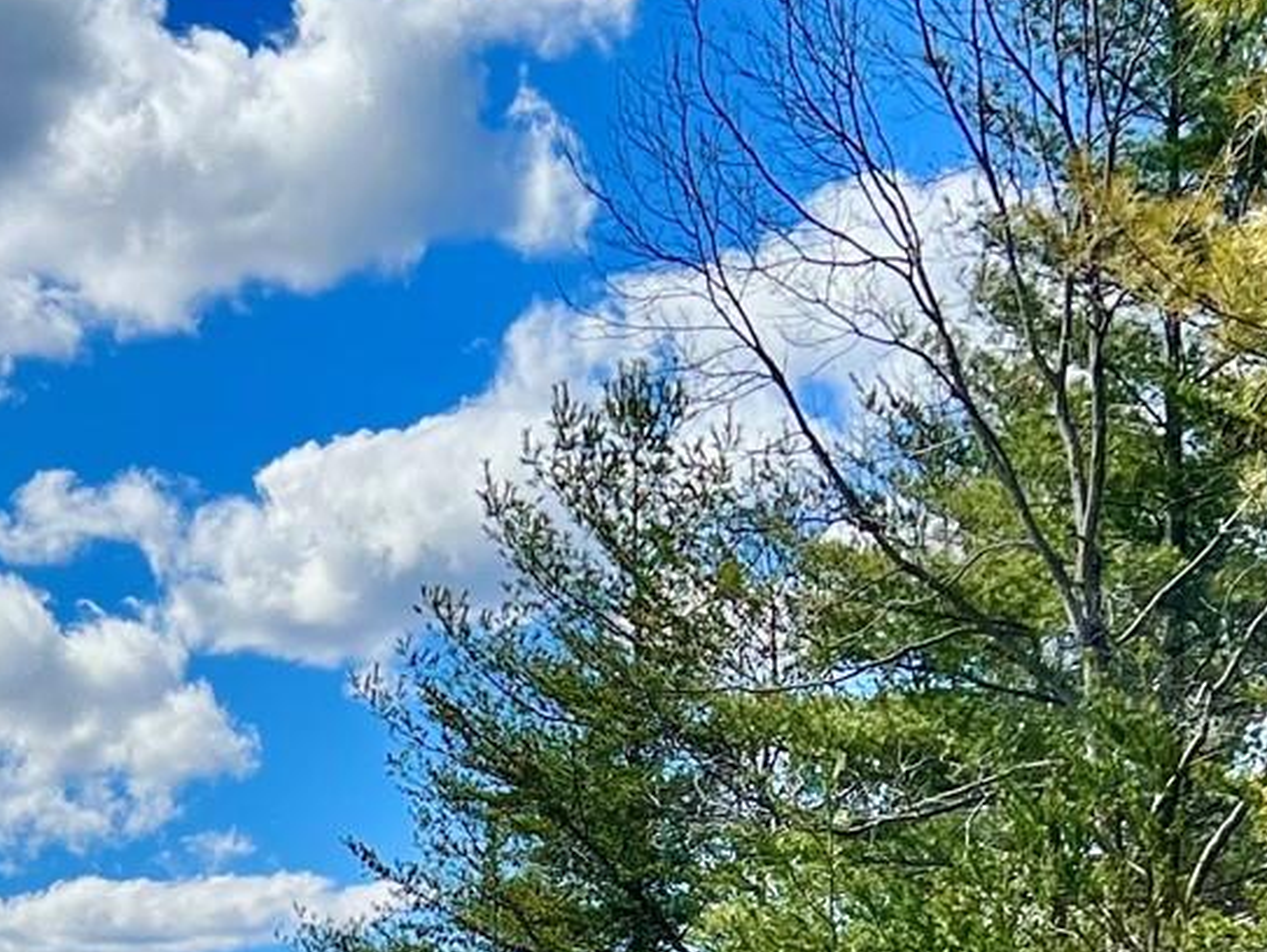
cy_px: 1421
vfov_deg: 14.2
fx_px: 3589
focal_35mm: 98
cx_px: -9
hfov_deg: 19.4
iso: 50
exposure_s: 1/7463
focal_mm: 5.7
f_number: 1.5
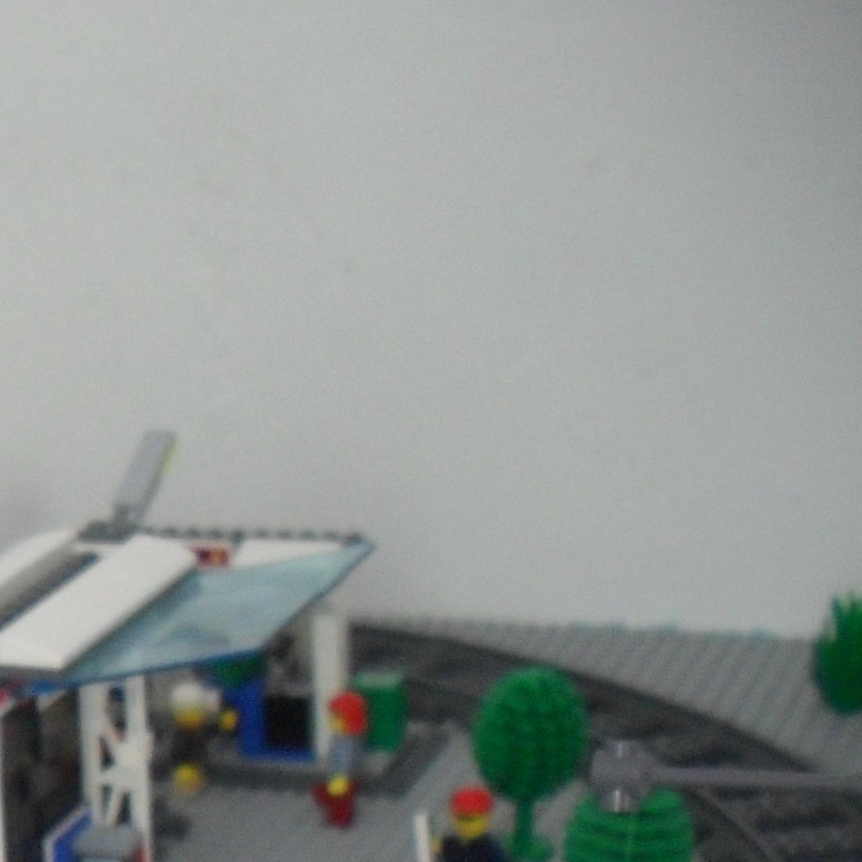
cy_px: 1014
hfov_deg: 15.4
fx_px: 2874
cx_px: -523
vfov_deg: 16.4
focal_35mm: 102
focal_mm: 6.3
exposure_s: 1/3
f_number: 3.2
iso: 200
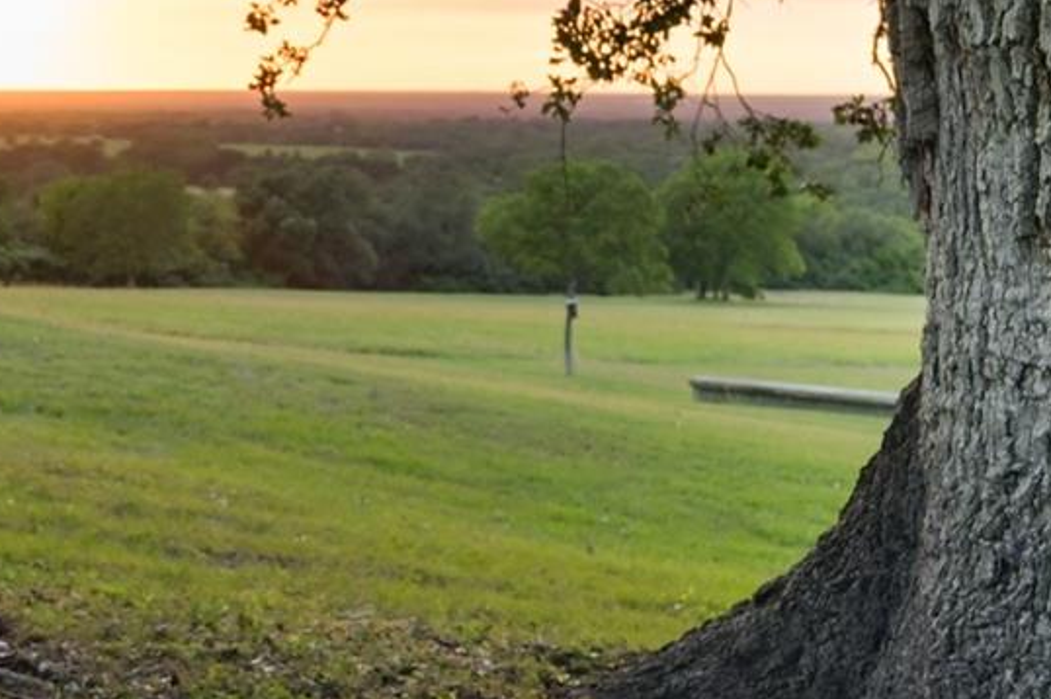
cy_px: 128
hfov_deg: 24.7
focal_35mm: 80
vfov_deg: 16.9
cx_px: 127
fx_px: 2334
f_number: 3.5
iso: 200
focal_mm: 14
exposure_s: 1/50
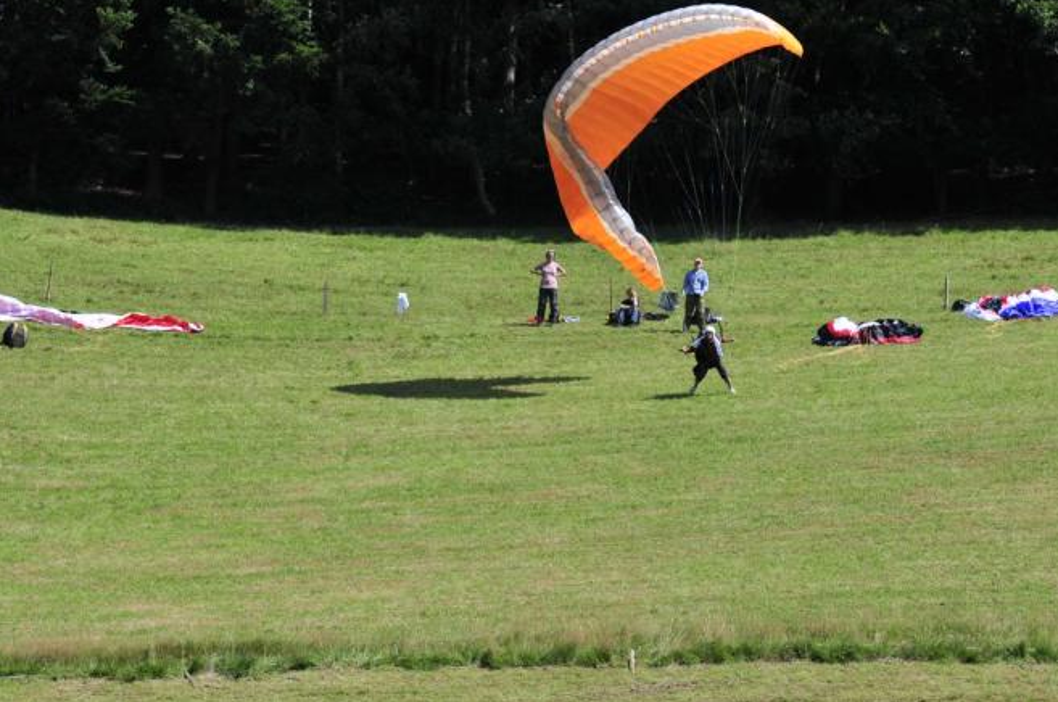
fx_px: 6309
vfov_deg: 6.4
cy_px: 328
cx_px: 709
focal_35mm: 215
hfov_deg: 9.6
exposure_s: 1/1600
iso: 250
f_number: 5.6
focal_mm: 92
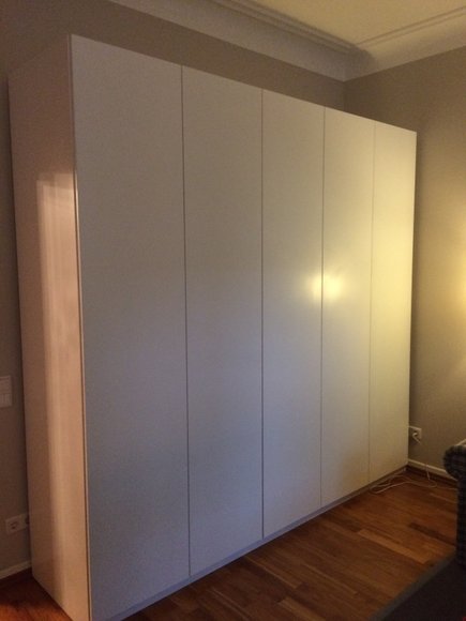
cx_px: 233
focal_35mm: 29
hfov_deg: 48.2
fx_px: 521
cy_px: 310
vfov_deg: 61.7
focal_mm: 4.15
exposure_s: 1/17
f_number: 2.2
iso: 320
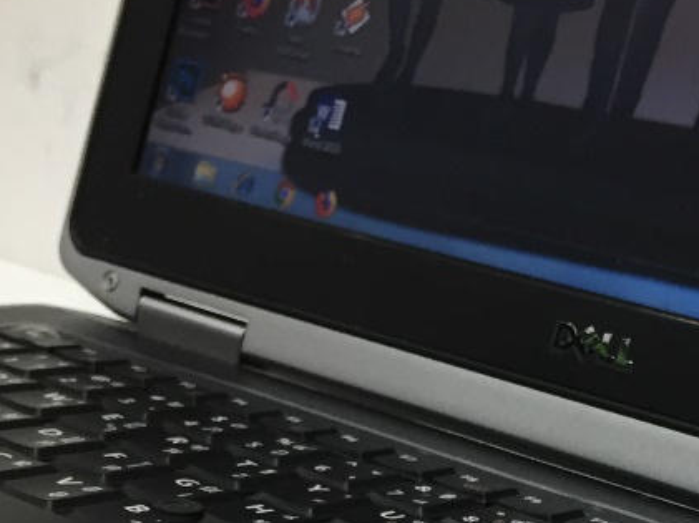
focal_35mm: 90
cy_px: 668
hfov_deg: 21.4
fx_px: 1816
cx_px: 618
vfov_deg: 15.6
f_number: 2.2
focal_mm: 4.15
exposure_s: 1/33
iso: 100
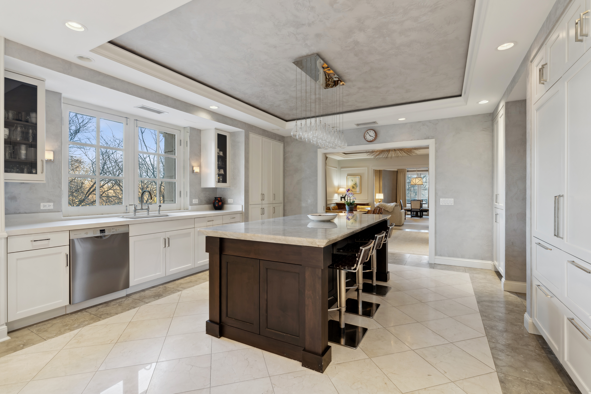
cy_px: 197
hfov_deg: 96.7
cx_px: 296
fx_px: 263
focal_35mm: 16
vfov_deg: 73.7
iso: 320
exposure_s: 1/20
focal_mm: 16
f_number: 7.1
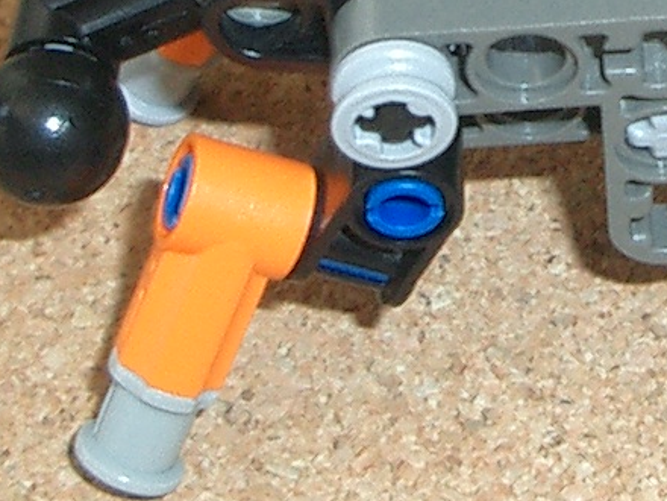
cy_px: 94
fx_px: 3141
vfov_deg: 9.1
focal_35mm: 163
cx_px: 565
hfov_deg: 12.1
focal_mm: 5.8
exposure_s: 1/40
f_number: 2.6
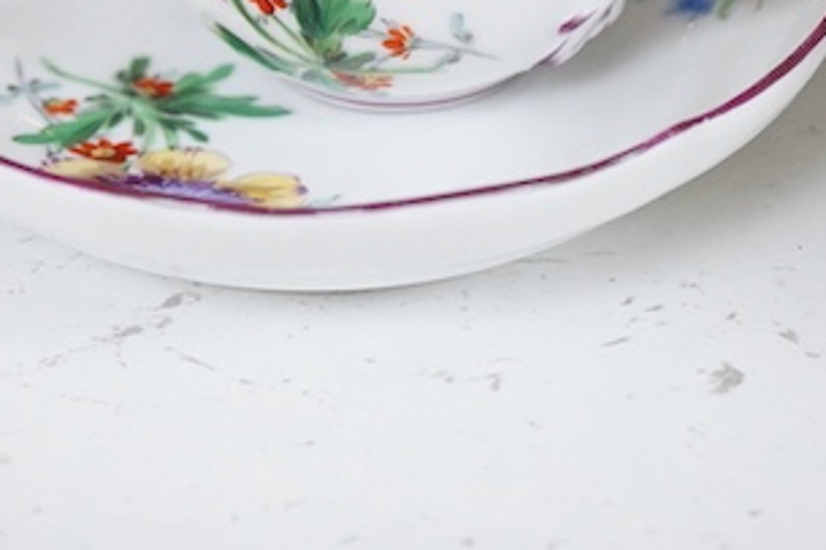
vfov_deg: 10.1
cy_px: -192
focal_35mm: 133
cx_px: 363
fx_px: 3050
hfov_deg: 15.4
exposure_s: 1/125
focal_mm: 30
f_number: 6.3
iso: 1250
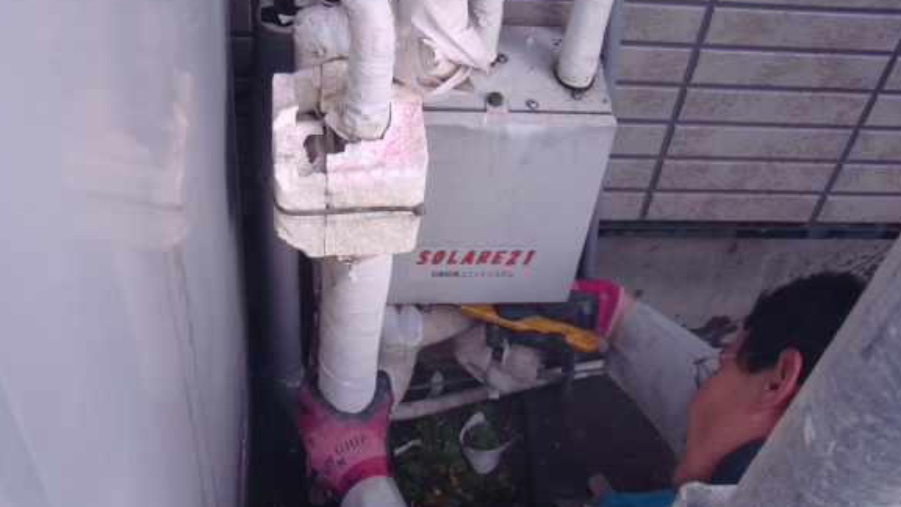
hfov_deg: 44.5
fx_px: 1099
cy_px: 227
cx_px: 411
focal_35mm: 46
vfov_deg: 26.0
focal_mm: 6.66
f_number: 3.9
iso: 64
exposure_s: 1/80
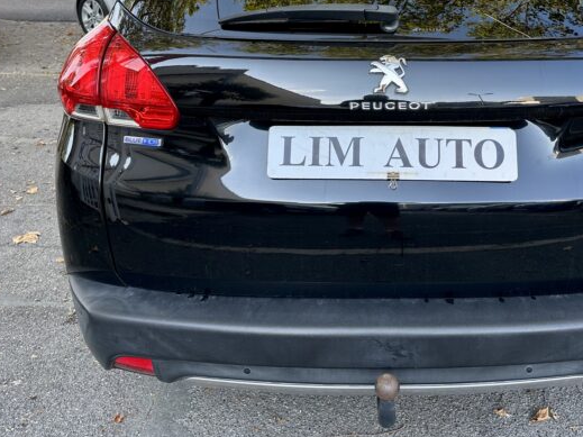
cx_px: 367
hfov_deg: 49.6
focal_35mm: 37
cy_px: 121
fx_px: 623
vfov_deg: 37.9
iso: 80
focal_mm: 6.86
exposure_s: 1/276
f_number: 1.78
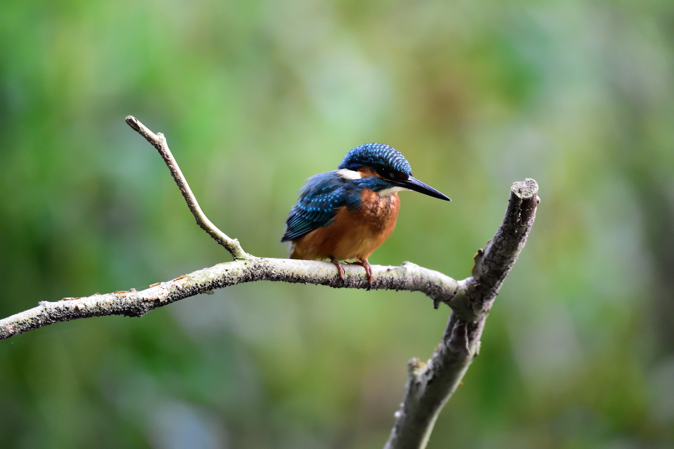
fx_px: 16849
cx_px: 337
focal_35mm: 900
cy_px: 224
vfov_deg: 1.5
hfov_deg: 2.3
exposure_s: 1/250
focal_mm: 600
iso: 2500
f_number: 6.3
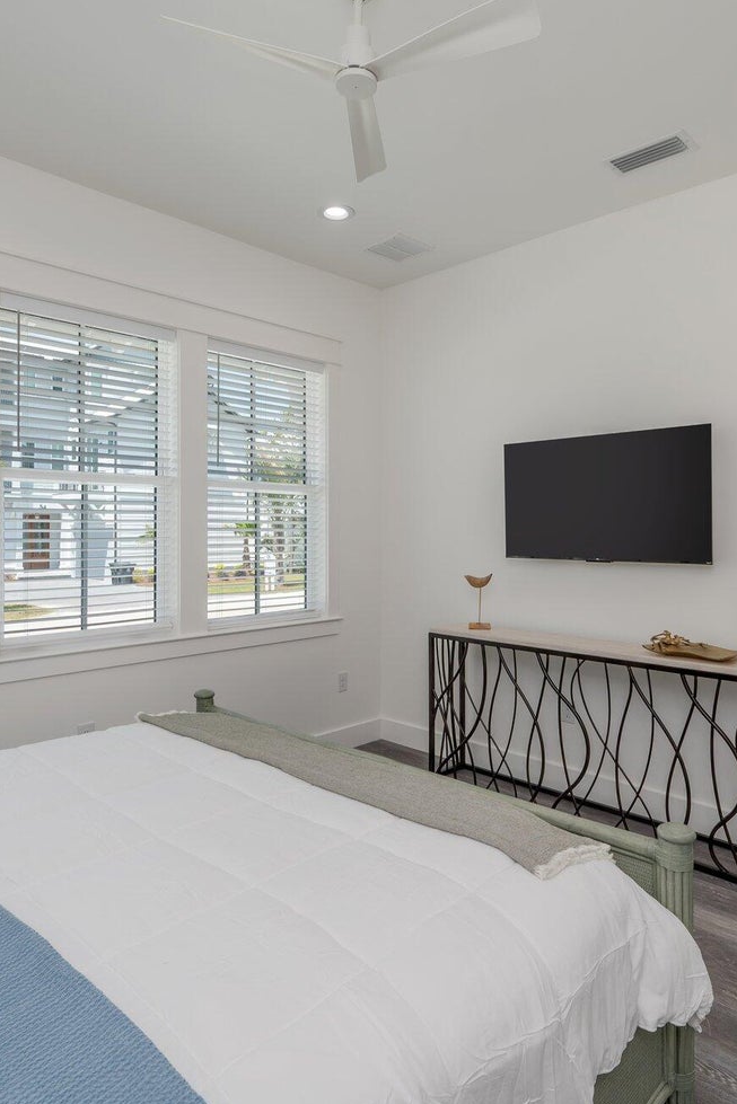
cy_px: 540
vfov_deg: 78.6
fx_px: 675
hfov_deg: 57.2
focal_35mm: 22
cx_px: 379
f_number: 9
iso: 100
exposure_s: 1/30
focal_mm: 14
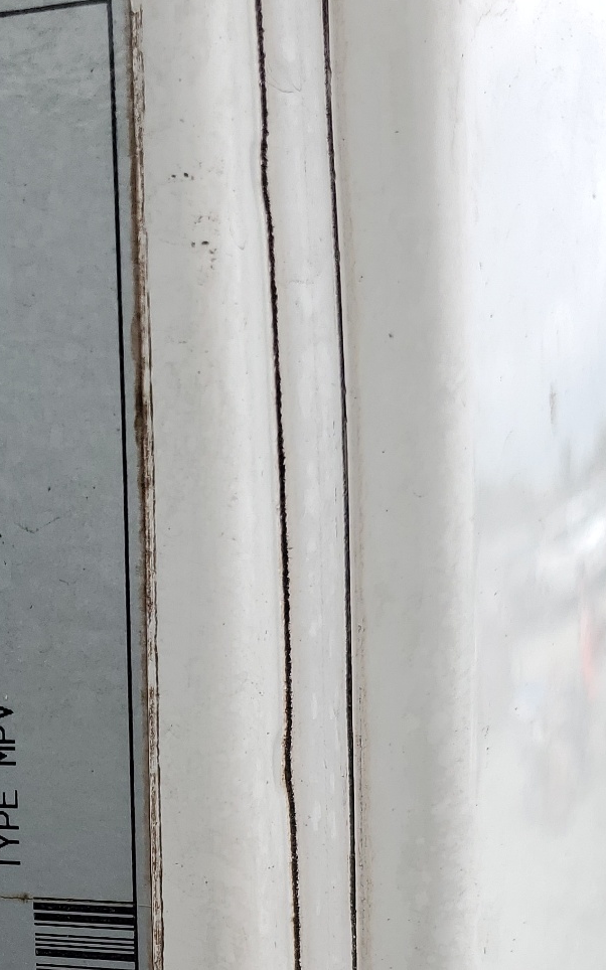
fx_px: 1613
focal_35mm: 61
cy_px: 950
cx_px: 19
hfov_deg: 20.7
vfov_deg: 31.2
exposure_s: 1/1667
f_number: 1.5
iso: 50
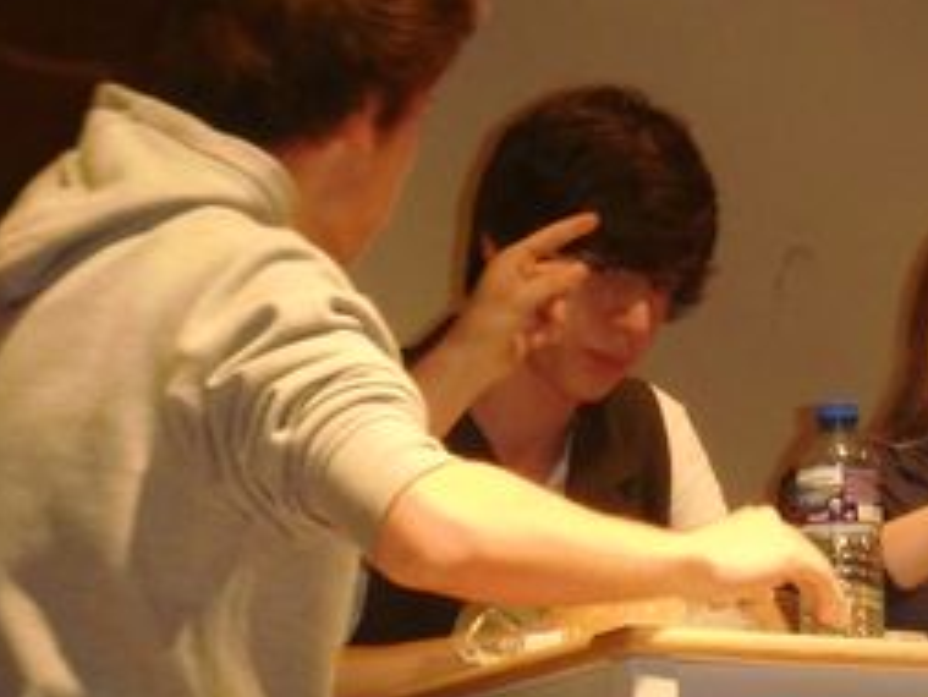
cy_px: 642
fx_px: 4881
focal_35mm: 182
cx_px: 1152
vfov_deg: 8.1
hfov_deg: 10.7
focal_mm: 12.65
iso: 400
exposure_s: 1/50
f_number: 4.7
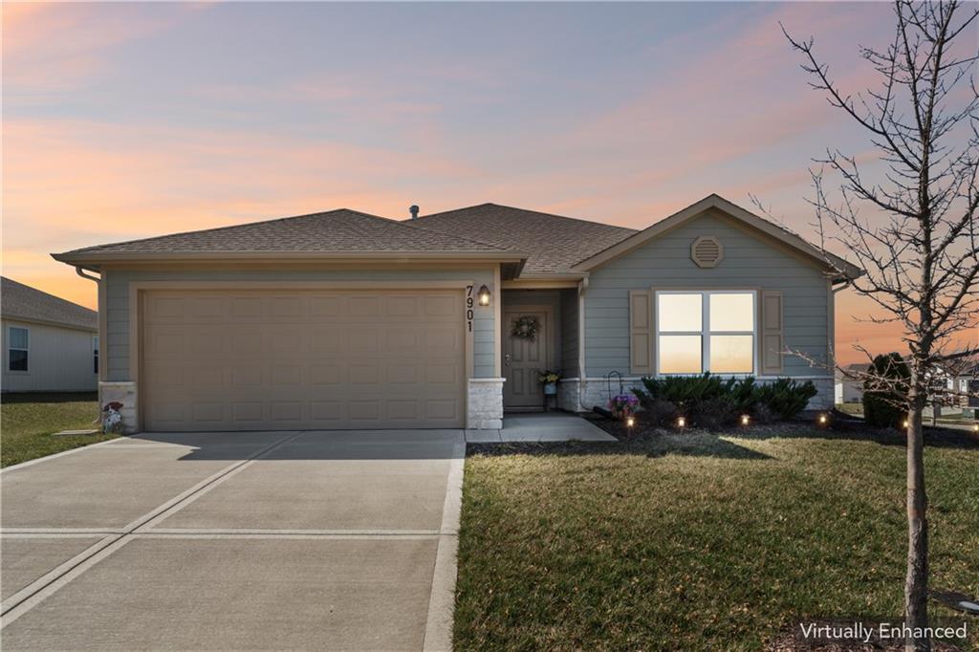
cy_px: 326
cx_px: 490
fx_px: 552
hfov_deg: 83.1
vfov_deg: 61.1
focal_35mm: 20
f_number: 22
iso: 100
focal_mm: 20.3
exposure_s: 1/40
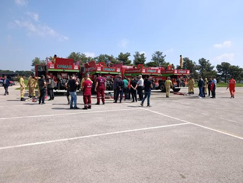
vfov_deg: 59.0
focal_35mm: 23
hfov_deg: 73.8
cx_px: 122
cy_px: 92
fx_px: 162
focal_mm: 6.11
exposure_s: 1/633
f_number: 1.65
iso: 50
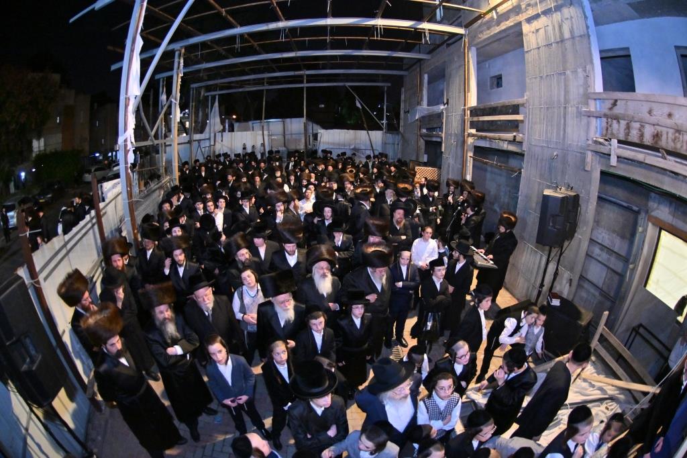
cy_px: 229
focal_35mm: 15
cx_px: 344
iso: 1600
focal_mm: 10.5
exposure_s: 1/160
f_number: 4
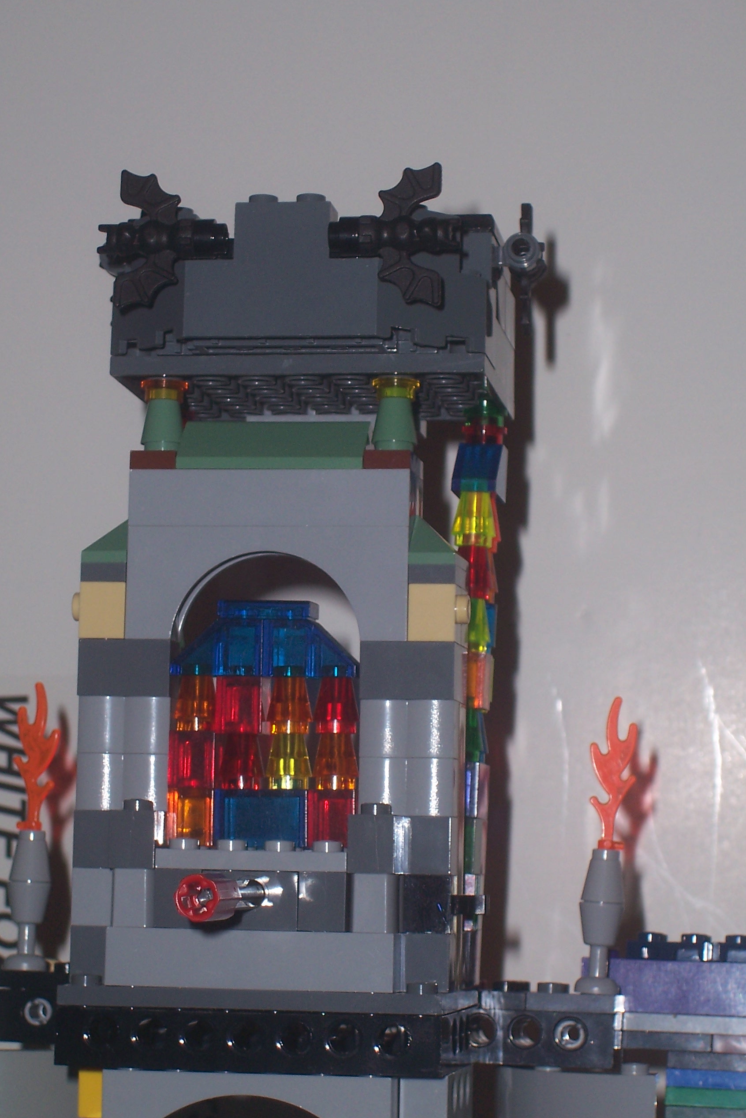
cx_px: 332
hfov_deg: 12.8
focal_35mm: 107
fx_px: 3326
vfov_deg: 19.1
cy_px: 562
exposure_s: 1/90
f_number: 4.6
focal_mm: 16.8
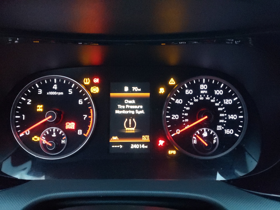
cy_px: 105
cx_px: 140
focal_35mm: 26
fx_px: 210
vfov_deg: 53.1
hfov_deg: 67.3
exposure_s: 1/24
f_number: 1.5
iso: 1110
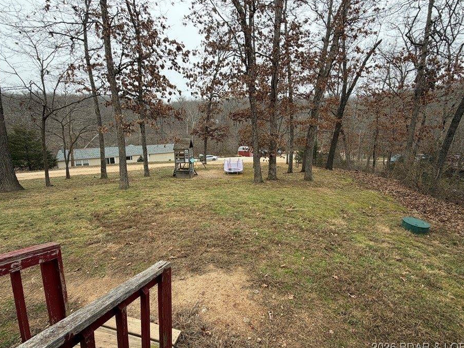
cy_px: 160
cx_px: 238
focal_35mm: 16
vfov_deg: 78.0
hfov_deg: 94.5
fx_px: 214
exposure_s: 1/183
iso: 40
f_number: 2.2
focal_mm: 2.22
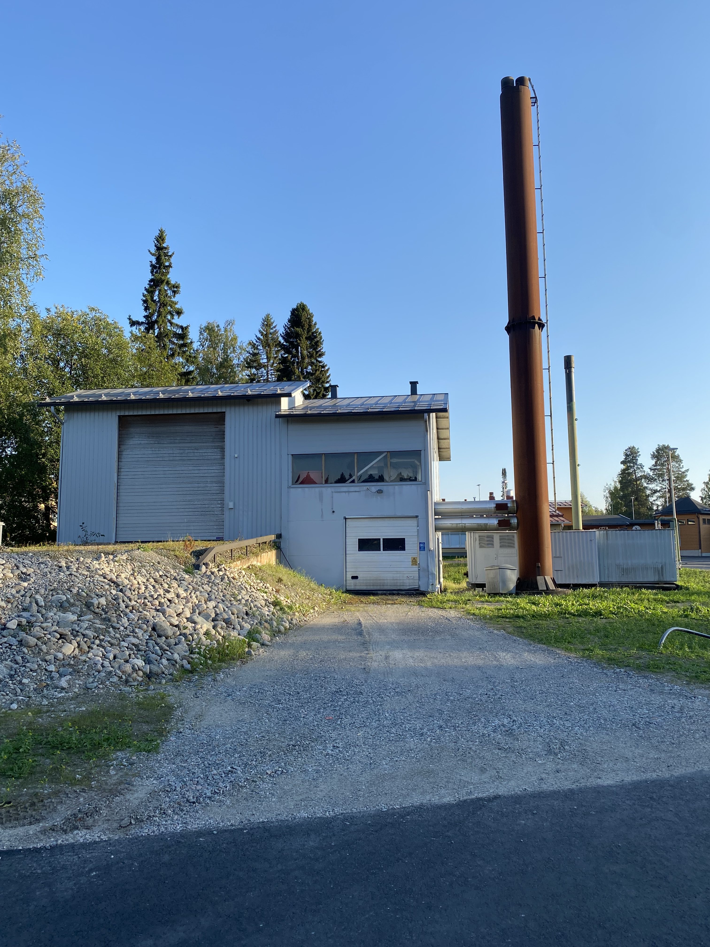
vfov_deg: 67.3
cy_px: 474
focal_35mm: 26
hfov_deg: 53.1
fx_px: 711
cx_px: 355
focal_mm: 4.25
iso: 32
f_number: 1.8
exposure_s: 1/998
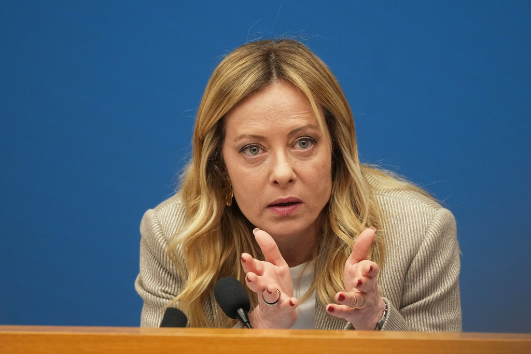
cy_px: 177
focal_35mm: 630
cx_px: 266
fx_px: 9293
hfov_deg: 3.3
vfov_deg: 2.2
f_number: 4
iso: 2500
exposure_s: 1/320
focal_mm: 420
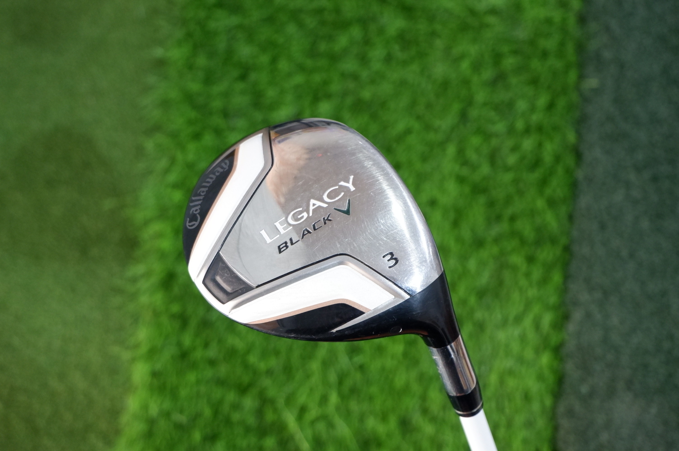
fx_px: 1074
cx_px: 340
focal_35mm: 57
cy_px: 226
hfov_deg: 35.1
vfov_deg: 23.7
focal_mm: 38.5
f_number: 5.2
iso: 3200
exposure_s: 1/38
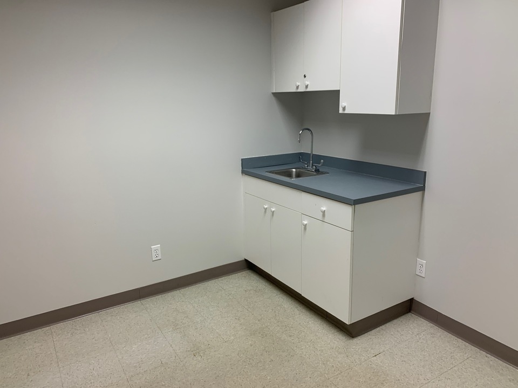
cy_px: 194
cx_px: 259
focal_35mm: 26
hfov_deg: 67.3
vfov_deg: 53.1
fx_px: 389
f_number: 1.8
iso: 64
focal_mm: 4.25
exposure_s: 1/60
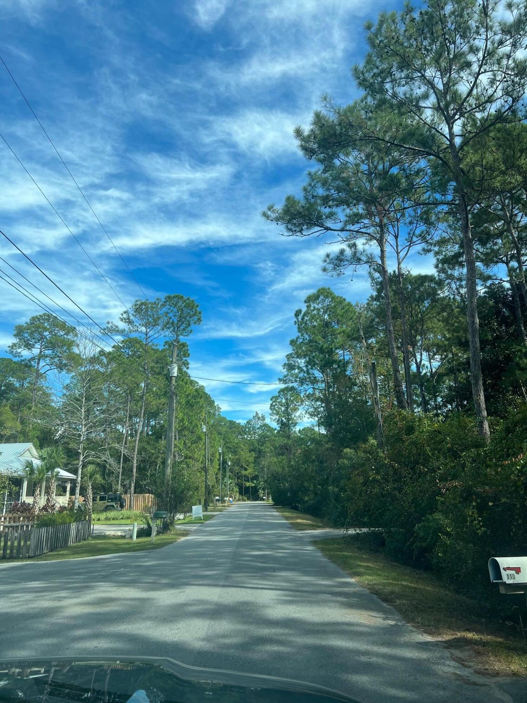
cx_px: 264
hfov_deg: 53.1
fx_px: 528
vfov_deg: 67.3
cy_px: 352
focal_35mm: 26
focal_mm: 5.7
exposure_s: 1/2457
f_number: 1.5
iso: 50
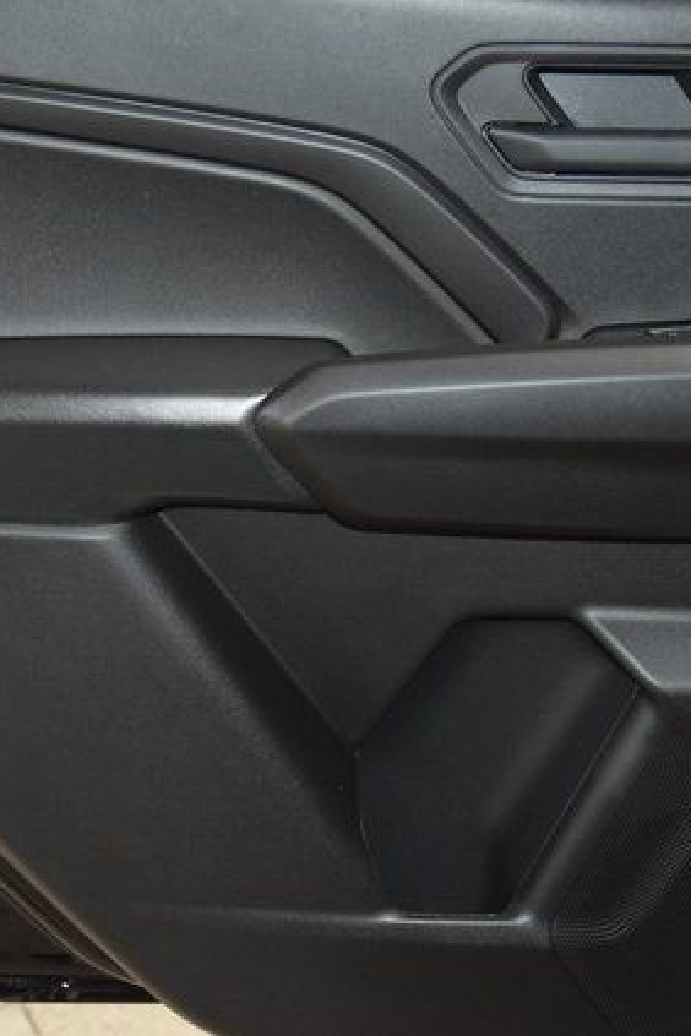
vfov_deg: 35.2
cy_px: 516
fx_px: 1634
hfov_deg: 23.9
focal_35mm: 57
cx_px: 363
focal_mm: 25
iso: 3200
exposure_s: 1/125
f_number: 3.8
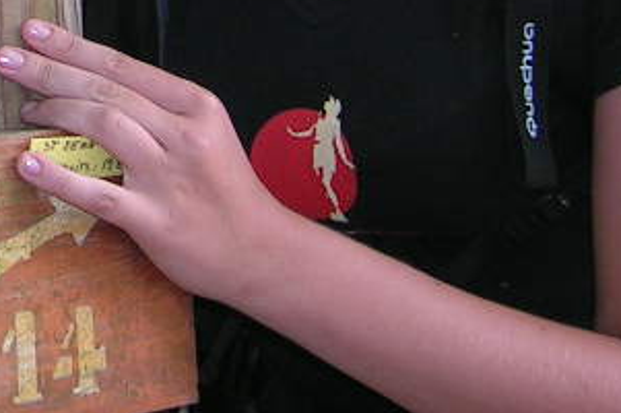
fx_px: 2137
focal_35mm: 124
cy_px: -297
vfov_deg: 10.5
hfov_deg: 15.8
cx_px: -144
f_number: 2.8
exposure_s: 1/30
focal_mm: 5.4
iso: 50
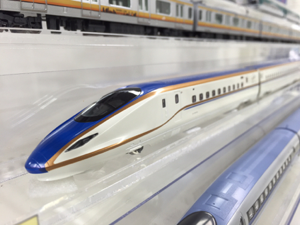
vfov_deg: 48.3
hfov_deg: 61.6
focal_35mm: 29
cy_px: 112
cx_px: 150
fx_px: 251
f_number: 2.2
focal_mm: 4.15
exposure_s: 1/50
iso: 32
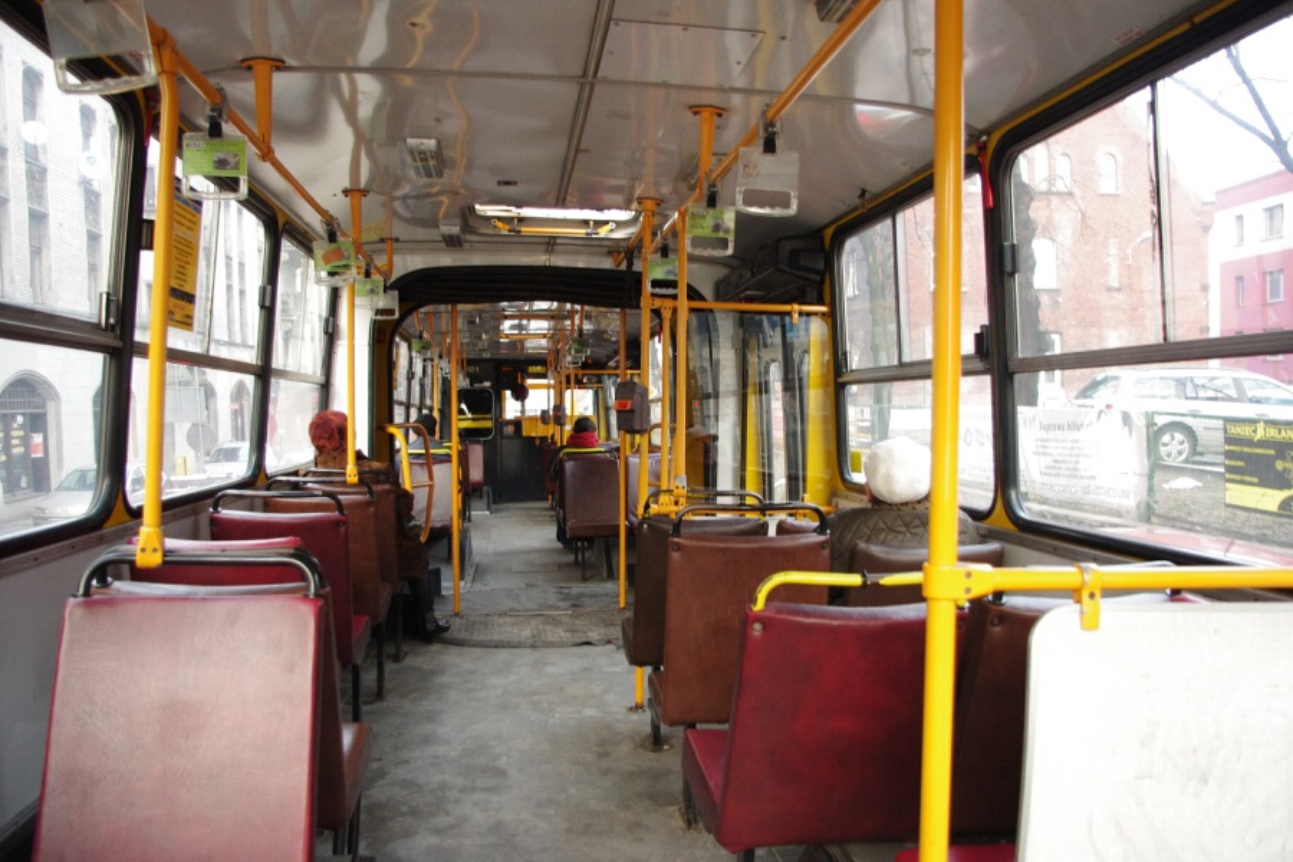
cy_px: 431
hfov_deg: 67.4
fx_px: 970
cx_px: 646
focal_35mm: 27
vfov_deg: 47.9
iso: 1250
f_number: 3.5
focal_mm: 18
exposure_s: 1/50
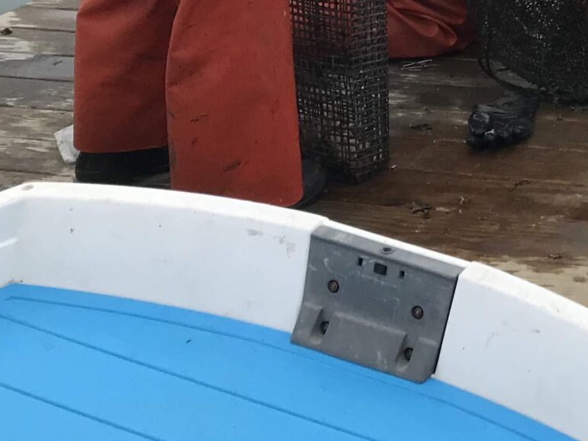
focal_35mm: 94
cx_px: 895
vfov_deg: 14.6
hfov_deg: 18.4
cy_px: -221
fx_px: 1596
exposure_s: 1/1041
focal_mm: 3.99
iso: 20
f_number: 1.8
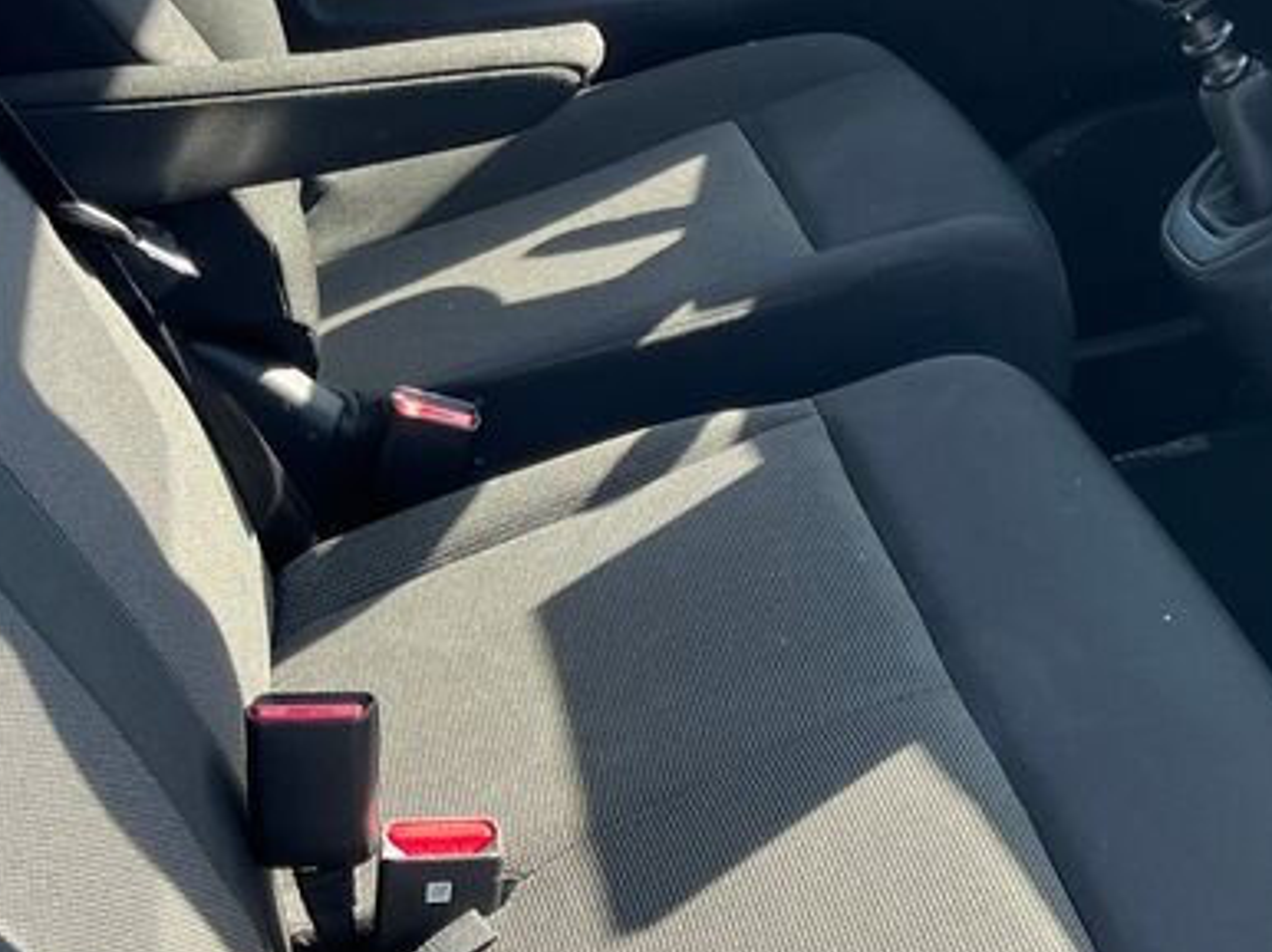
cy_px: 362
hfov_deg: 25.9
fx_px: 2534
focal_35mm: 69
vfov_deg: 21.2
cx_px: 1424
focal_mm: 5.1
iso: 50
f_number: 1.6
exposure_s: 1/202
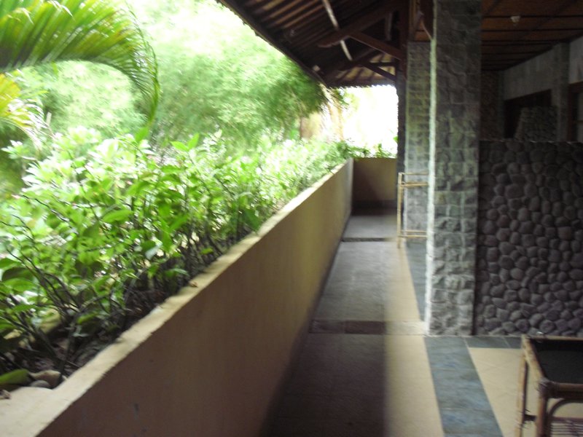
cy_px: 218
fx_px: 640
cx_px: 292
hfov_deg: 49.0
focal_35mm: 38
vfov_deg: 37.7
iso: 200
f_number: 2.8
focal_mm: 6.2
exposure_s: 1/60
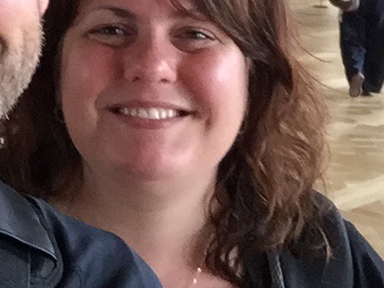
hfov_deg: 20.3
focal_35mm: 96
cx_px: 99
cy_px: -78
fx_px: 1065
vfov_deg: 14.8
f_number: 2.2
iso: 100
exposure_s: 1/33
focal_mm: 2.65
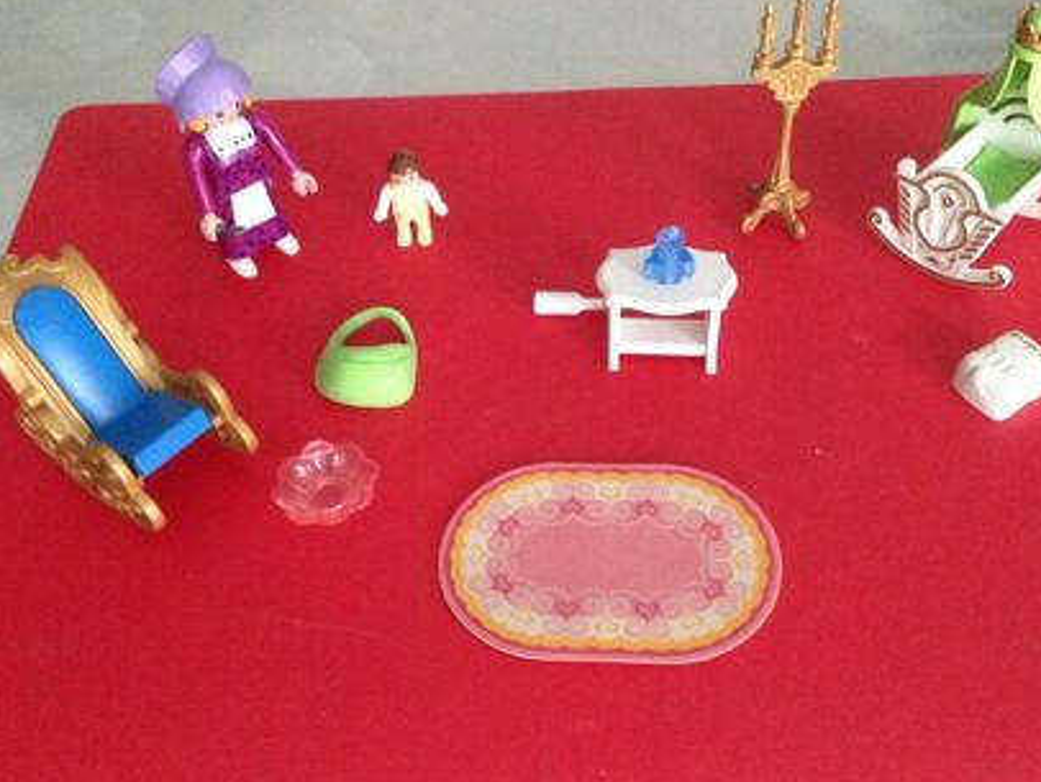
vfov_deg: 36.9
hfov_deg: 47.8
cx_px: 572
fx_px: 1174
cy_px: 390
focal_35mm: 39
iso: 640
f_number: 2.4
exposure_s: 1/15
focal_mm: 4.12
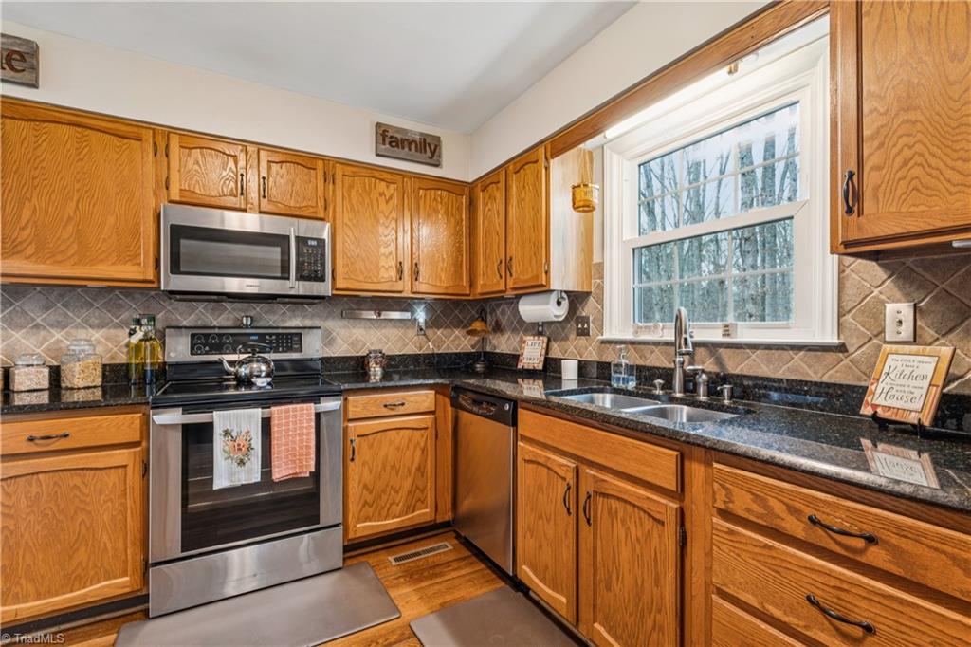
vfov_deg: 72.4
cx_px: 486
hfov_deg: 95.3
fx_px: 442
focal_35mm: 16
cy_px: 324
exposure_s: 2.5
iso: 100
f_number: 11
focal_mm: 16.4
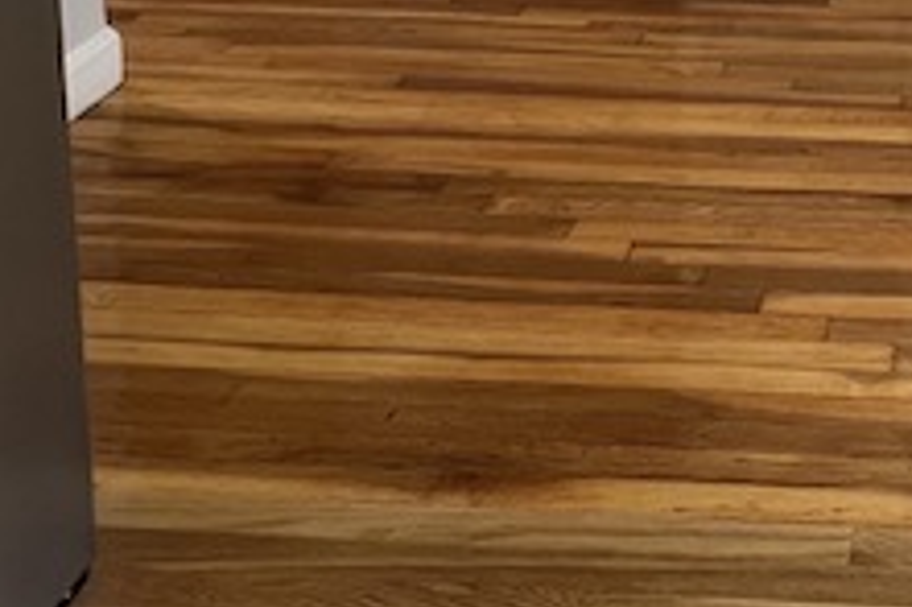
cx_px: 978
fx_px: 1240
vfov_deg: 20.8
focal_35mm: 49
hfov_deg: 35.2
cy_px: -429
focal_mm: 1.57
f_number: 1.8
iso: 160
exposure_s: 1/60
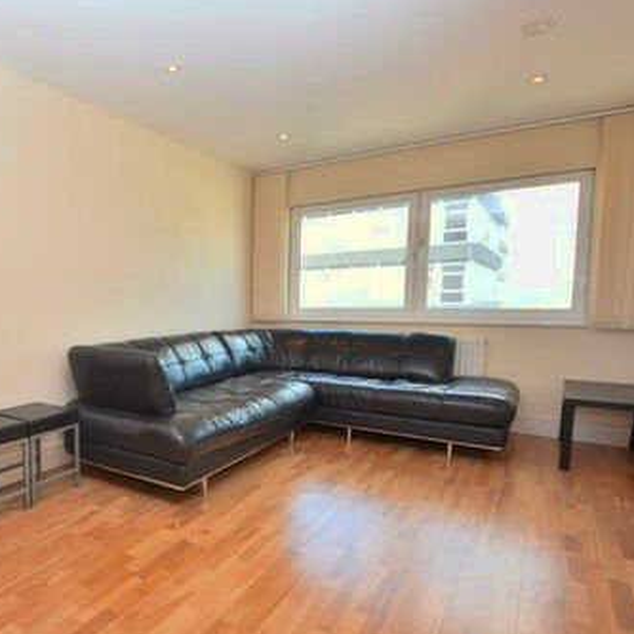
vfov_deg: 47.3
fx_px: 723
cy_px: 347
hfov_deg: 44.8
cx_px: 120
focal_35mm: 35
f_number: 5.6
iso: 200
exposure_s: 1/125
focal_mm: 13
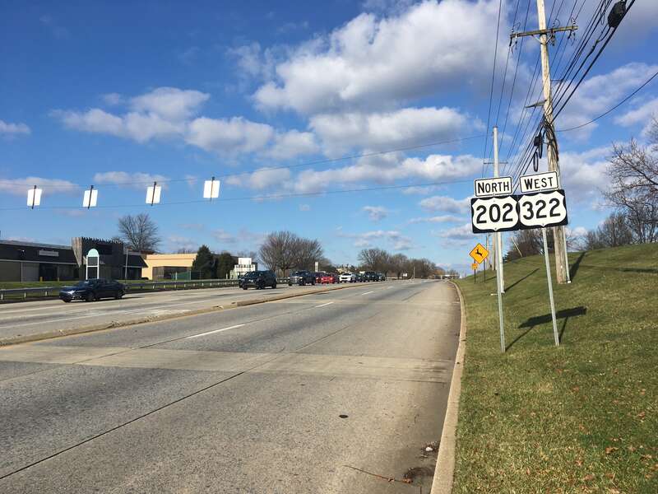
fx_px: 551
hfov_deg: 61.7
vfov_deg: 48.2
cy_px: 247
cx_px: 329
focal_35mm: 29
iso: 25
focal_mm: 4.15
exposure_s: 1/2137
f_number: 2.2
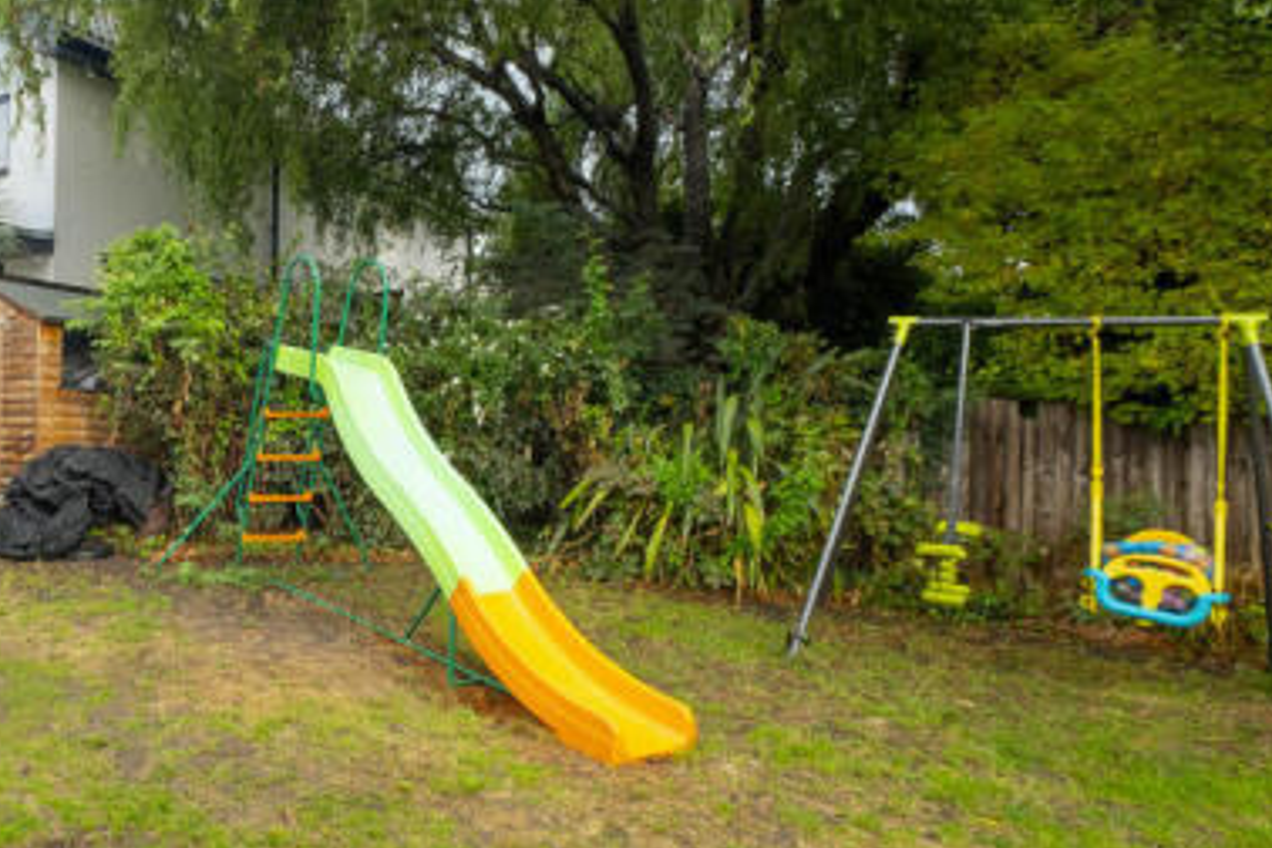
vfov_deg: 49.5
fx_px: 919
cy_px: 436
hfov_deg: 61.2
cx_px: 187
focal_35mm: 26
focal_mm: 10
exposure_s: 1/80
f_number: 7.1
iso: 250
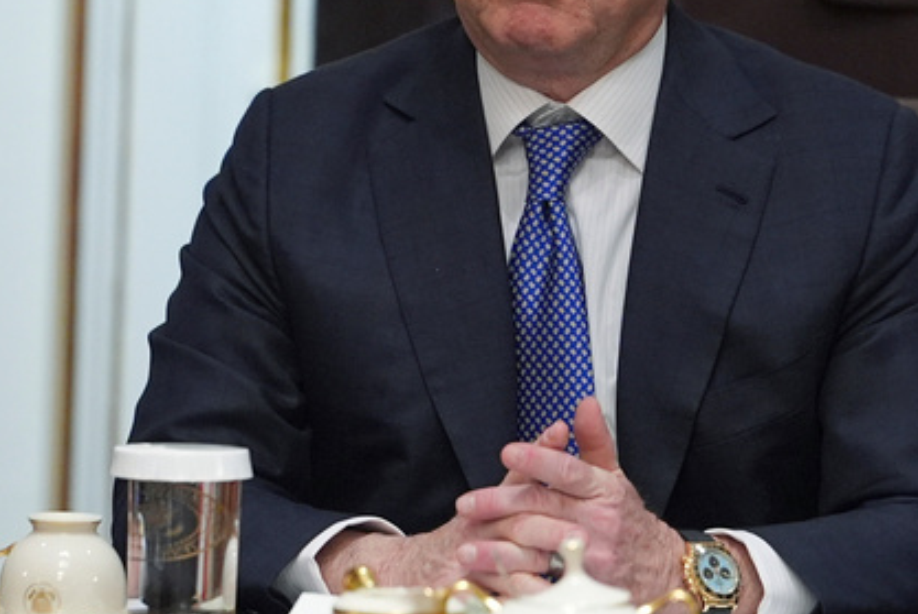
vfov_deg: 2.5
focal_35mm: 552
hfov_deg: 3.7
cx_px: 559
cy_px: 300
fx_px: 14090
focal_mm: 150
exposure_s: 1/250
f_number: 2.2
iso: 2000
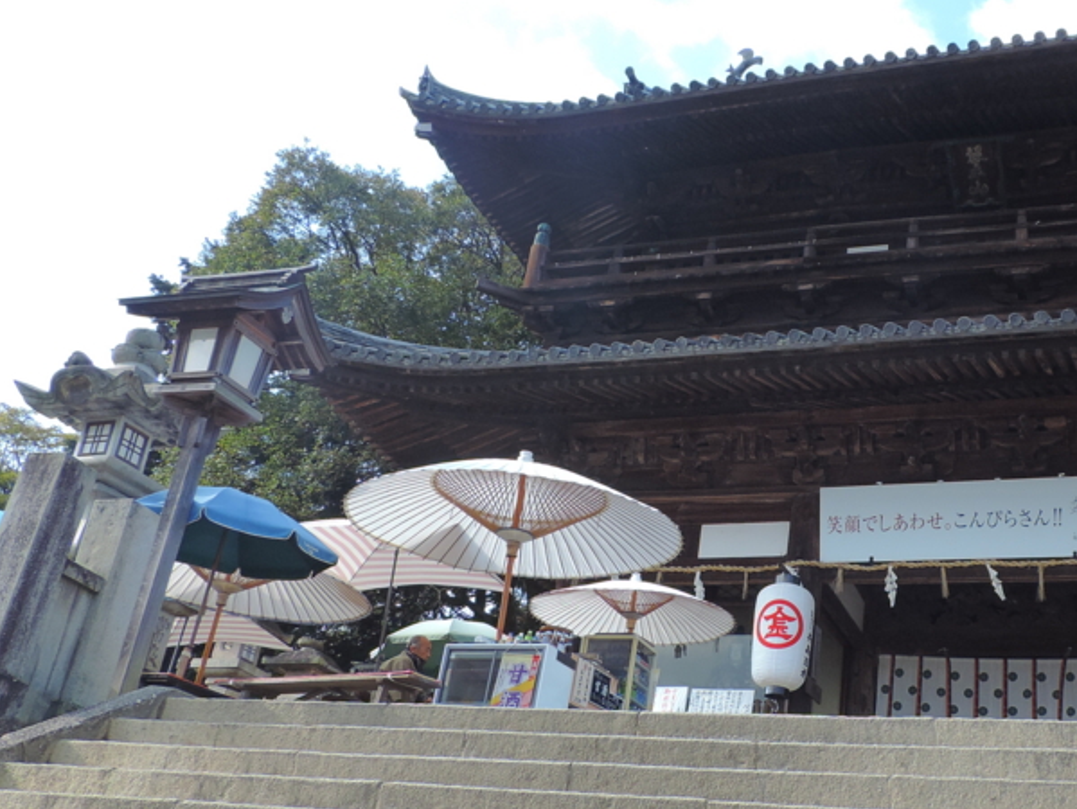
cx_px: 762
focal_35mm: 41
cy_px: 399
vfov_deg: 35.2
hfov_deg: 44.7
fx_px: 1276
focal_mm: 4.3
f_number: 3.7
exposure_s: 1/250
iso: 100
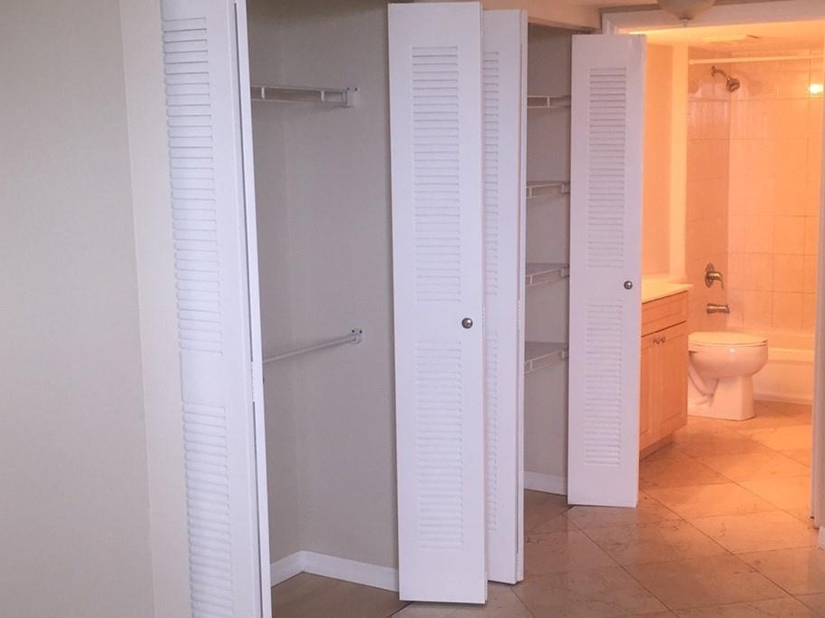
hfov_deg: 37.3
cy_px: 341
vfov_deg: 28.5
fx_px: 1215
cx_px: 500
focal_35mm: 51
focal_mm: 4.15
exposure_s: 1/30
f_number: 2.2
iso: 50
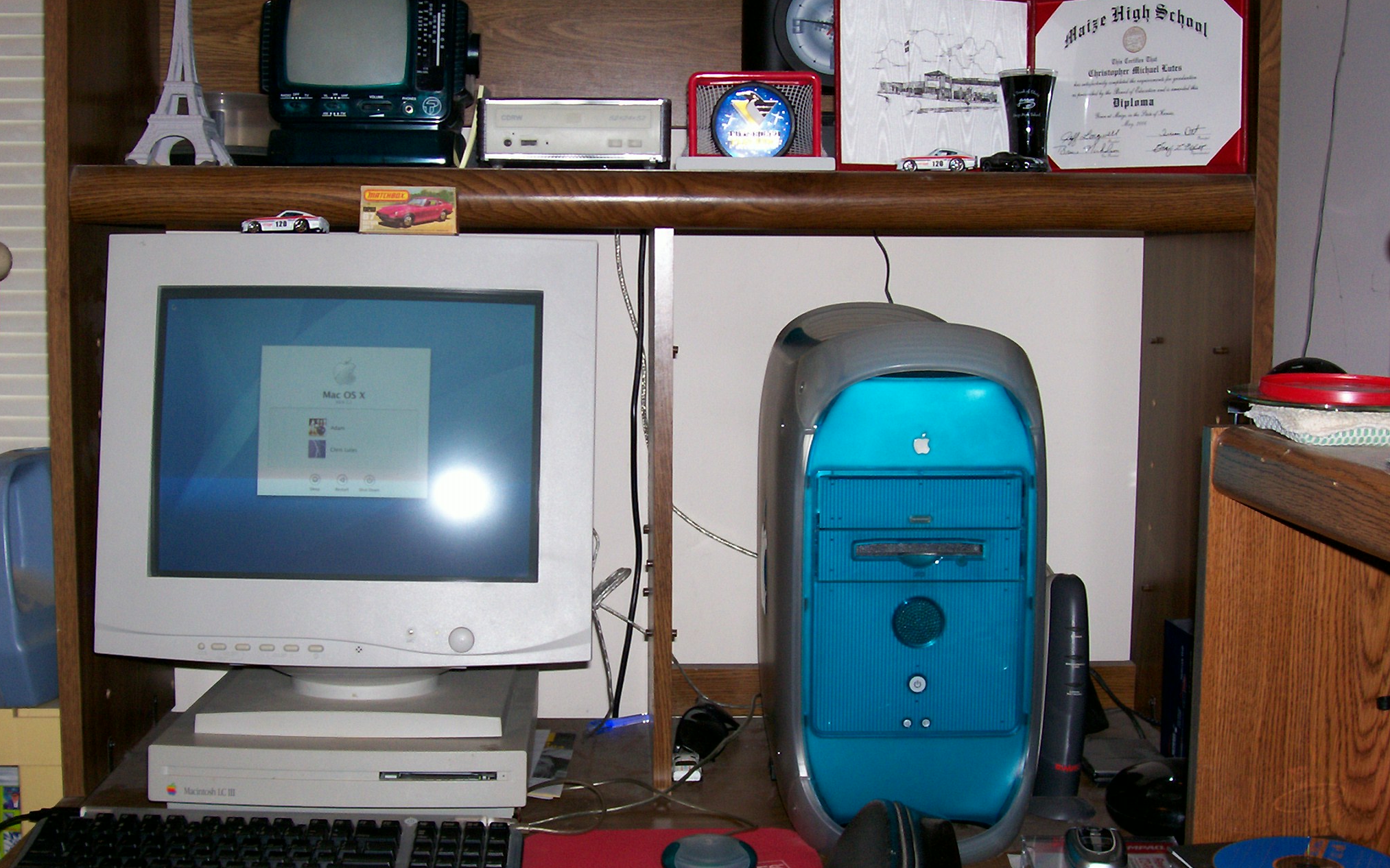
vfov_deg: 28.6
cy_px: 435
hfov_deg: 44.4
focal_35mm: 45
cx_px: 688
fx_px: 1705
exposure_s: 1/68.5
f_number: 2.9
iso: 80
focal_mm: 7
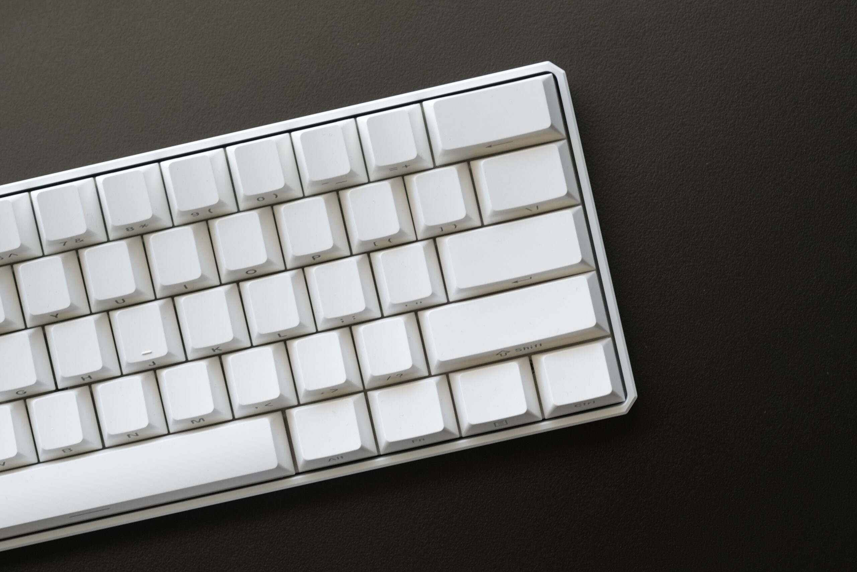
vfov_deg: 13.0
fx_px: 2500
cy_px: 286
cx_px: 428
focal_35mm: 105
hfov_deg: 19.5
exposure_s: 1/50
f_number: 5.6
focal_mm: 70
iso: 640
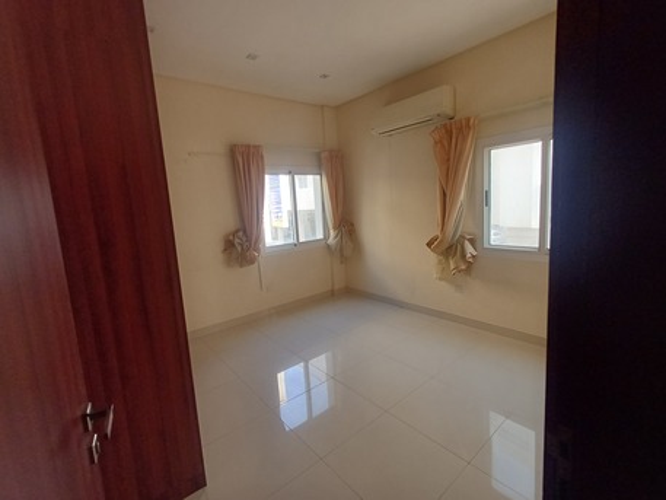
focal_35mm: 16
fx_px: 308
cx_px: 333
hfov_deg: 94.5
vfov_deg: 78.1
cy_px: 250
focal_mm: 1.64
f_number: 2.2
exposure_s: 1/50
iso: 80
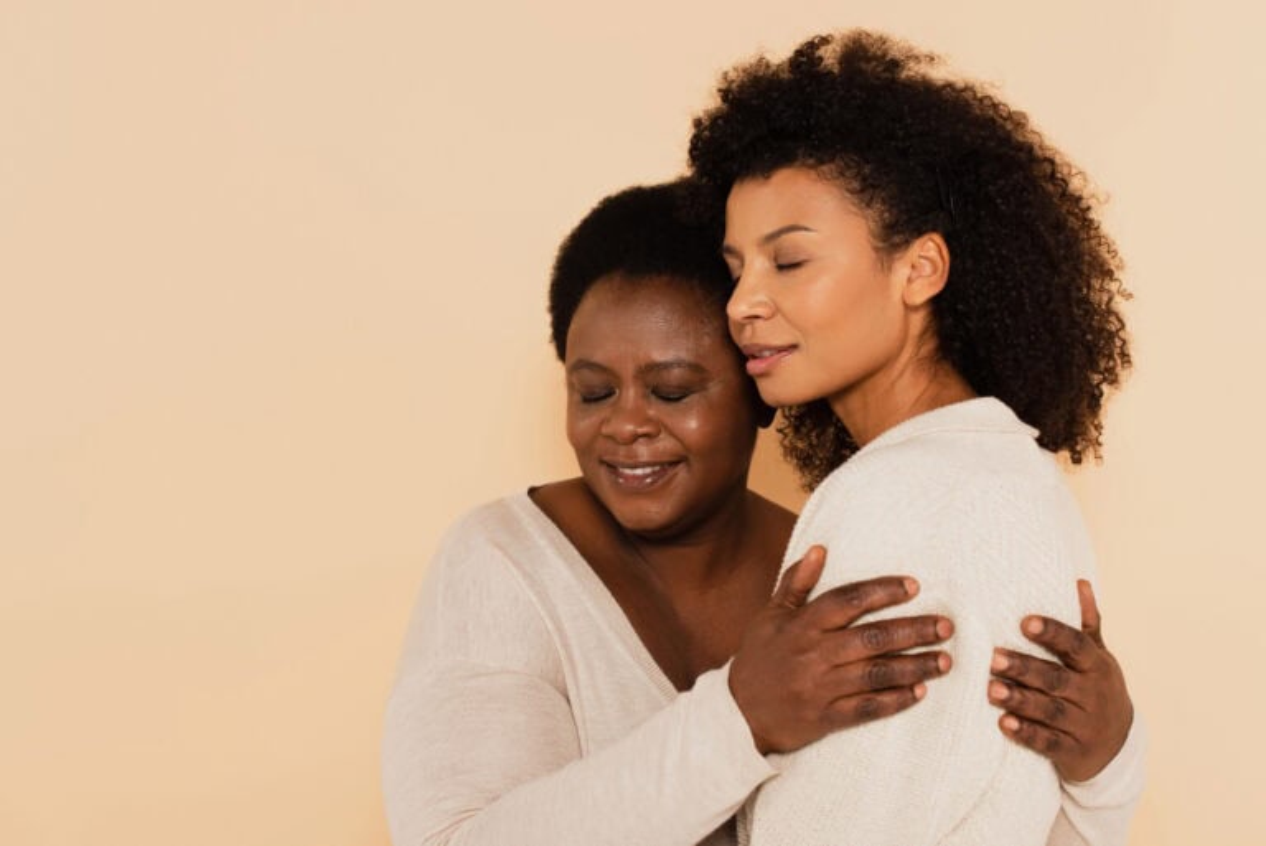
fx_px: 1759
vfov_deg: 27.0
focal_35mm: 50
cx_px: 633
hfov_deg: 39.6
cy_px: 423
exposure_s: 1/160
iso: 100
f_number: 5
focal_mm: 50
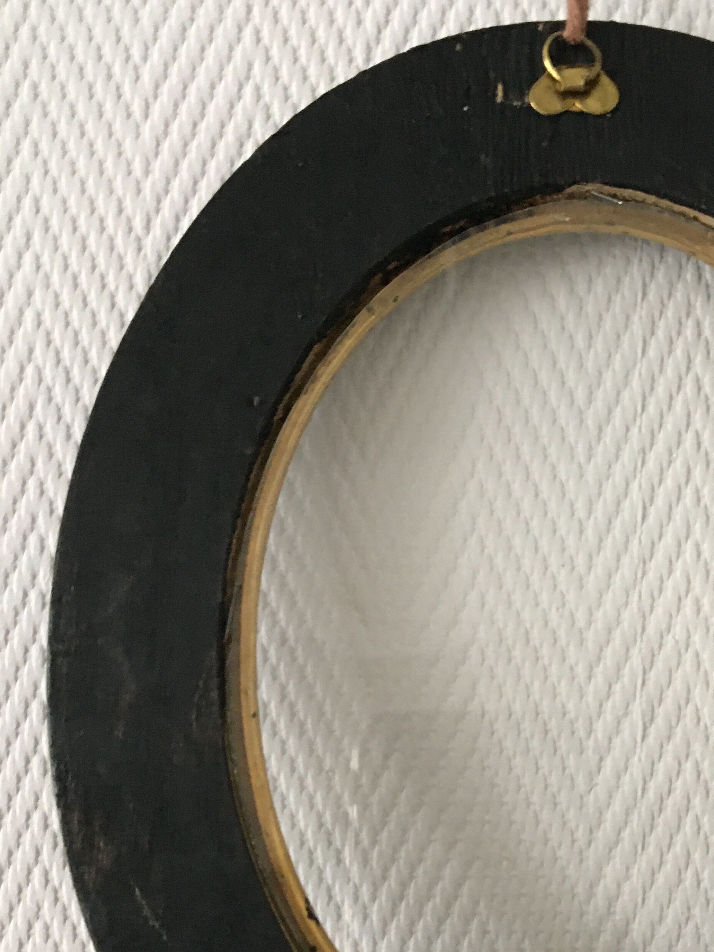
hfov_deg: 30.2
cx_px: 555
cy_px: 621
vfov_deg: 40.0
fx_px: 1293
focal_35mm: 47
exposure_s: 1/20
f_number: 2.2
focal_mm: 4.15
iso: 200
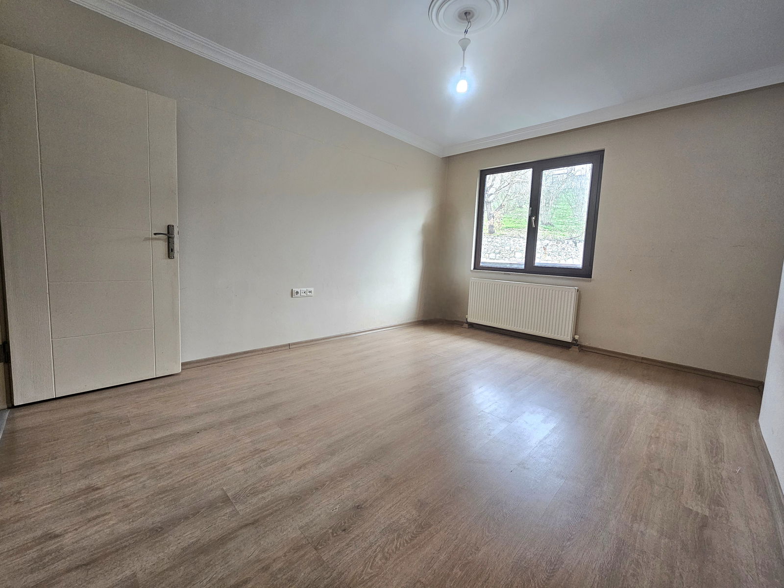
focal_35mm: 13
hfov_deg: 106.2
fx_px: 294
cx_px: 392
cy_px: 294
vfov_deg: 89.9
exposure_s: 1/50.3
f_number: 2.2
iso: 125
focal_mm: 2.2
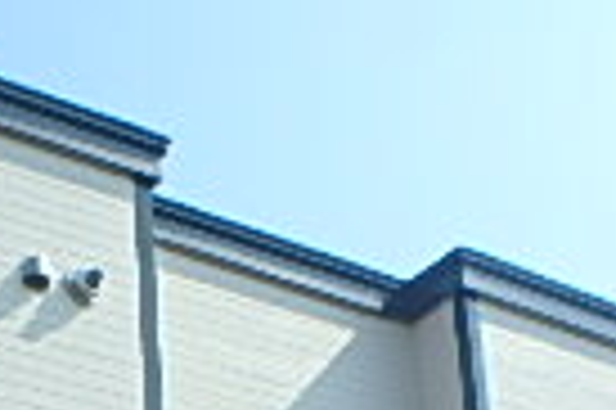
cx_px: 148
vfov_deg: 12.1
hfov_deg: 19.9
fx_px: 1743
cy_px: 788
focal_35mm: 102
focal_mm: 3.7
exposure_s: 1/1000
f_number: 3.5
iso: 125
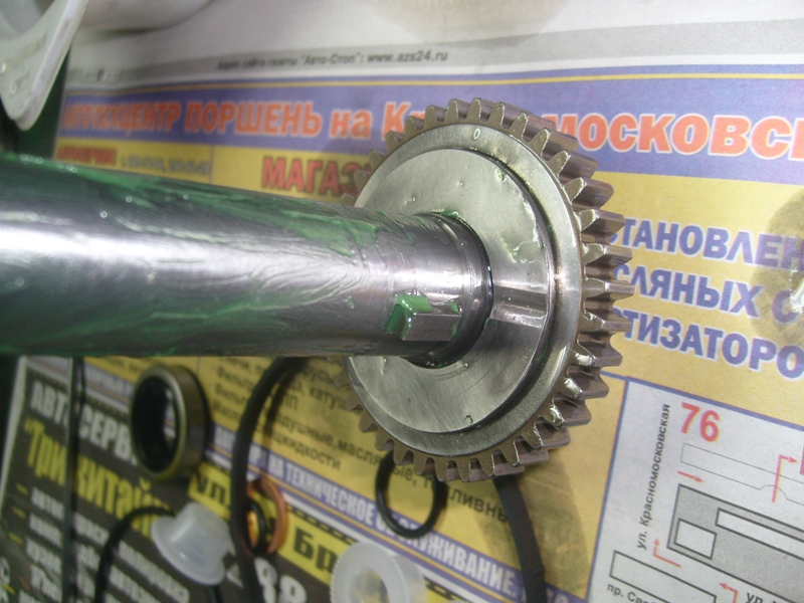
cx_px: 402
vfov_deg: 40.7
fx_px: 813
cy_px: 302
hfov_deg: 52.6
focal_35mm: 35
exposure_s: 1/45
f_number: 2.8
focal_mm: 5.8
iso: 100
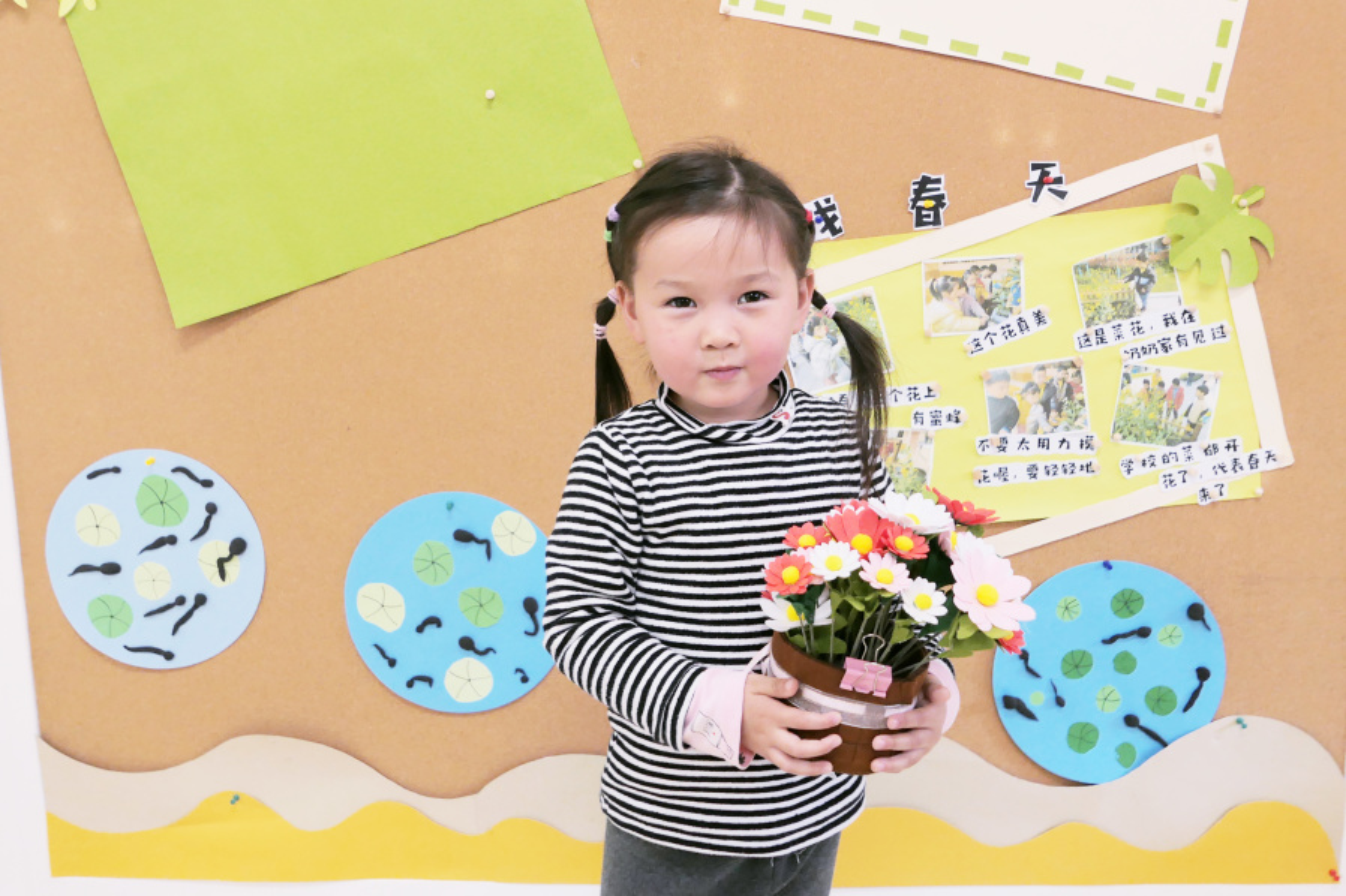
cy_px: 448
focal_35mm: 24
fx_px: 897
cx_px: 673
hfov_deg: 73.8
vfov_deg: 53.1
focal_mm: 10.9
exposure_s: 1/125
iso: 200
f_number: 2.8
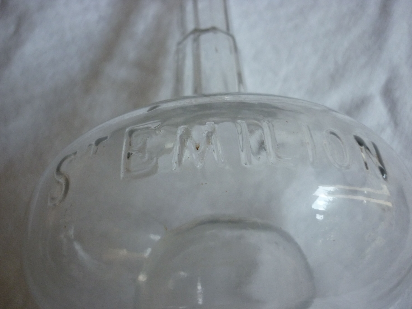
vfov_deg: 42.9
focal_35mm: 33
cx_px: 206
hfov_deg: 55.4
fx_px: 393
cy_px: 154
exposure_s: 1/30
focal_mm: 5.5
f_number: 2.8
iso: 250
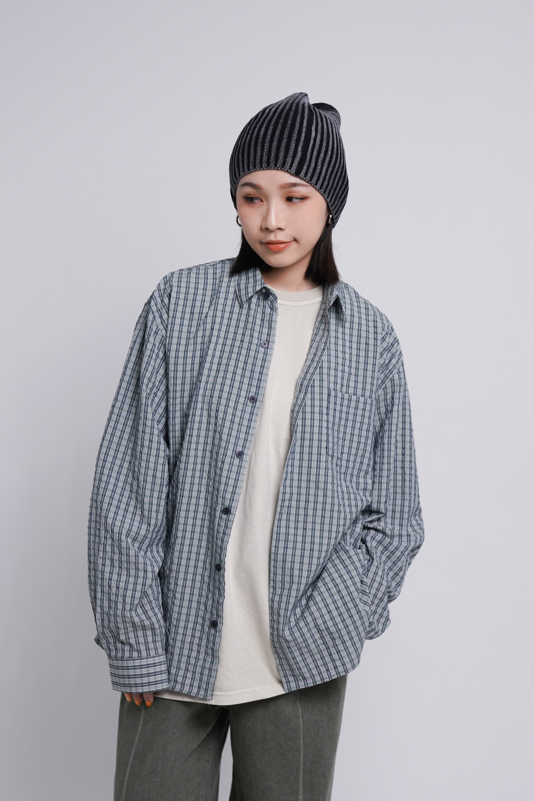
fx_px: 1401
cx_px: 267
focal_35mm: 63
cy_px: 400
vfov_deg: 31.9
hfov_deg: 21.6
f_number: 5
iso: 500
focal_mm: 42
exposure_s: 1/250
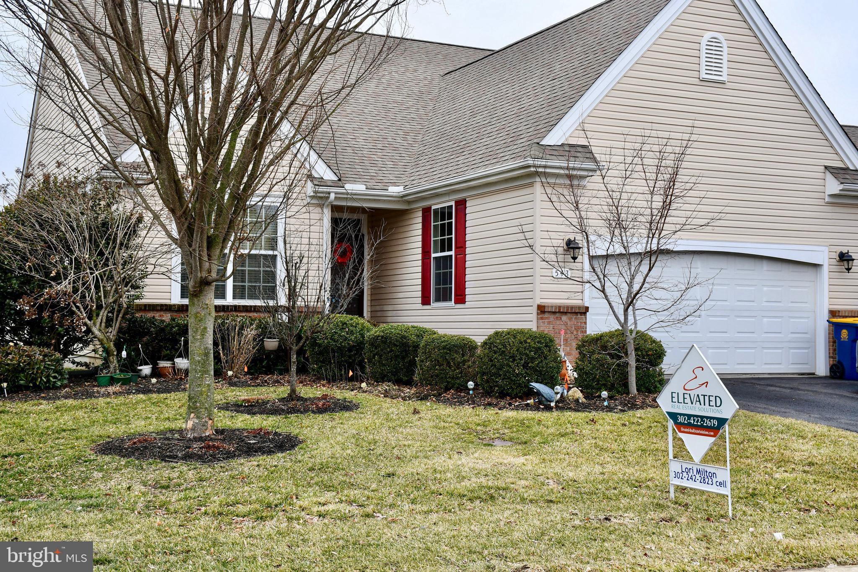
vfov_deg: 29.9
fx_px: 1072
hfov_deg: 43.6
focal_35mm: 45
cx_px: 429
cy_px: 286
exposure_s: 1/250
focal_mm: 30
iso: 320
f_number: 5.6
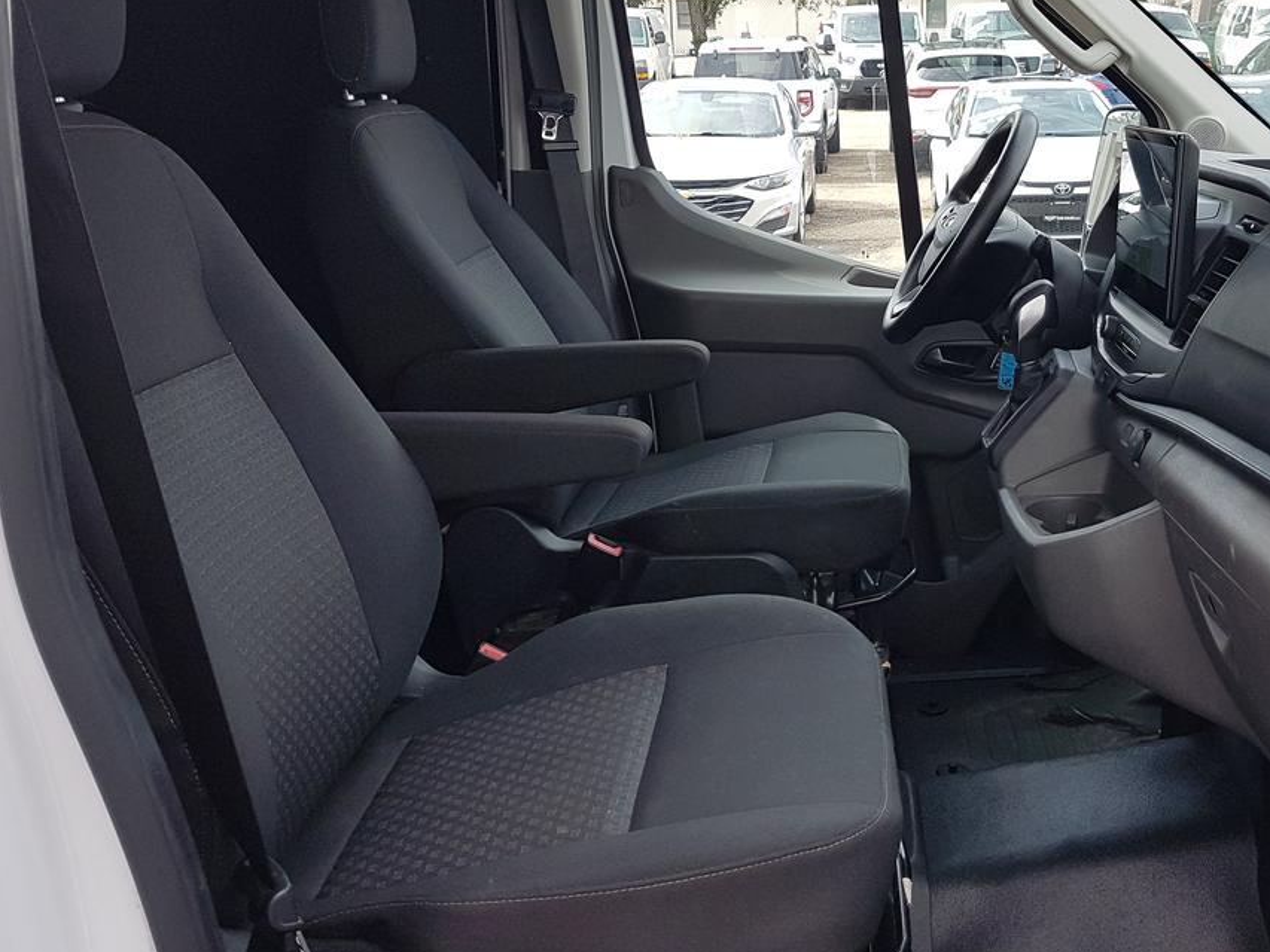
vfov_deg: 36.5
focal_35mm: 39
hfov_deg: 46.6
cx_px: 902
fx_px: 1431
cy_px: 318
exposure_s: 1/485
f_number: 1.7
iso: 40
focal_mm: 4.2
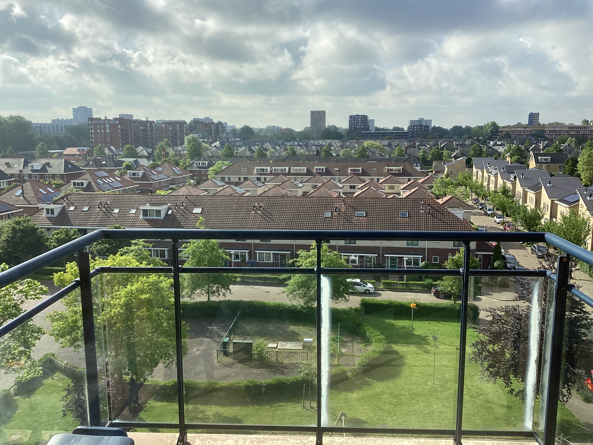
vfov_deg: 45.4
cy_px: 222
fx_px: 531
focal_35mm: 31
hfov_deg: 58.4
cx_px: 296
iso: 25
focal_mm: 3.3
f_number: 2.4
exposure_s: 1/970
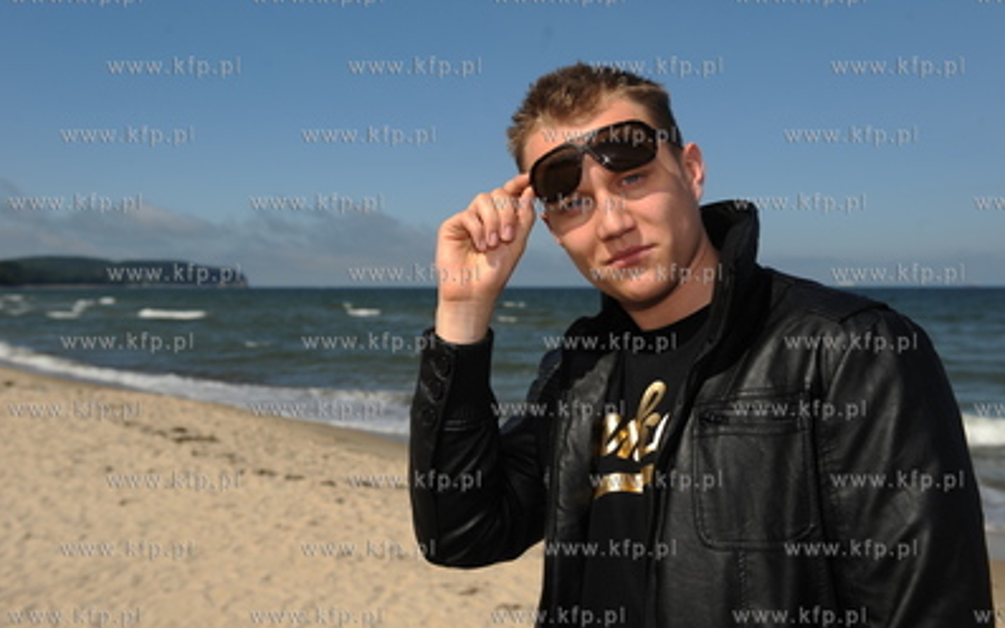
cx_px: 504
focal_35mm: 39
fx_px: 1068
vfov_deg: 32.8
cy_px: 306
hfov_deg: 50.4
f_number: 5.6
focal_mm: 38
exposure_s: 1/1000
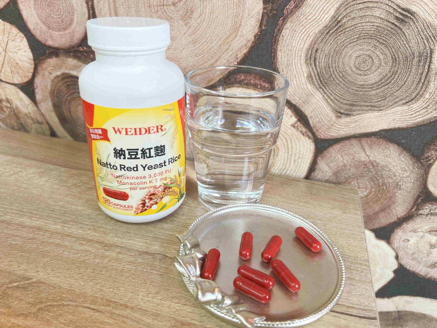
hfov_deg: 67.3
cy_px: 164
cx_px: 218
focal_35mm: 26
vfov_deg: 53.1
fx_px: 328
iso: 64
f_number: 1.5
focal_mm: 5.7
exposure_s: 1/120
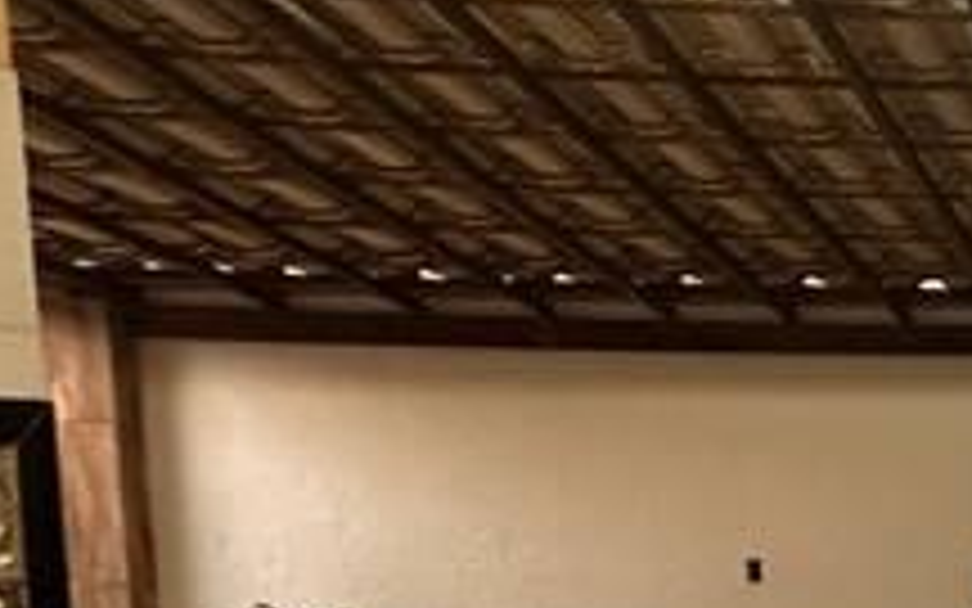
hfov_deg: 23.2
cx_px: 1674
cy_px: 581
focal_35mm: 55
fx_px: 1457
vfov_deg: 22.8
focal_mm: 2.22
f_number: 2.2
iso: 640
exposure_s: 1/60
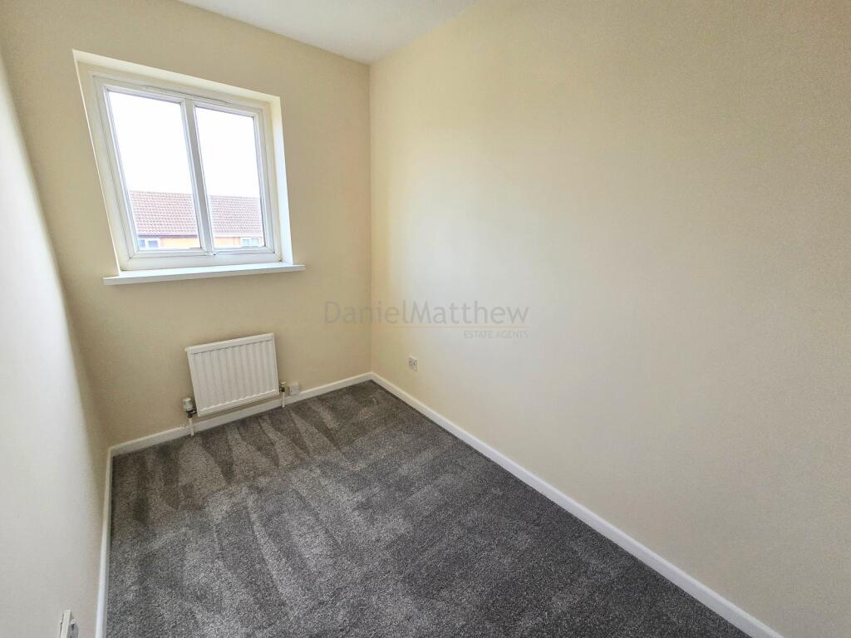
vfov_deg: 89.9
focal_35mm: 13
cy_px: 319
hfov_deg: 106.2
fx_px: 320
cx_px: 426
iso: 250
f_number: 2.2
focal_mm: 2.2
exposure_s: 1/359
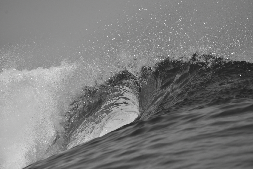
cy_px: 84
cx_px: 126
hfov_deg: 4.6
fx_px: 3163
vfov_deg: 3.1
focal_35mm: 450
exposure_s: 1/640
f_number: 9
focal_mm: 300
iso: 100
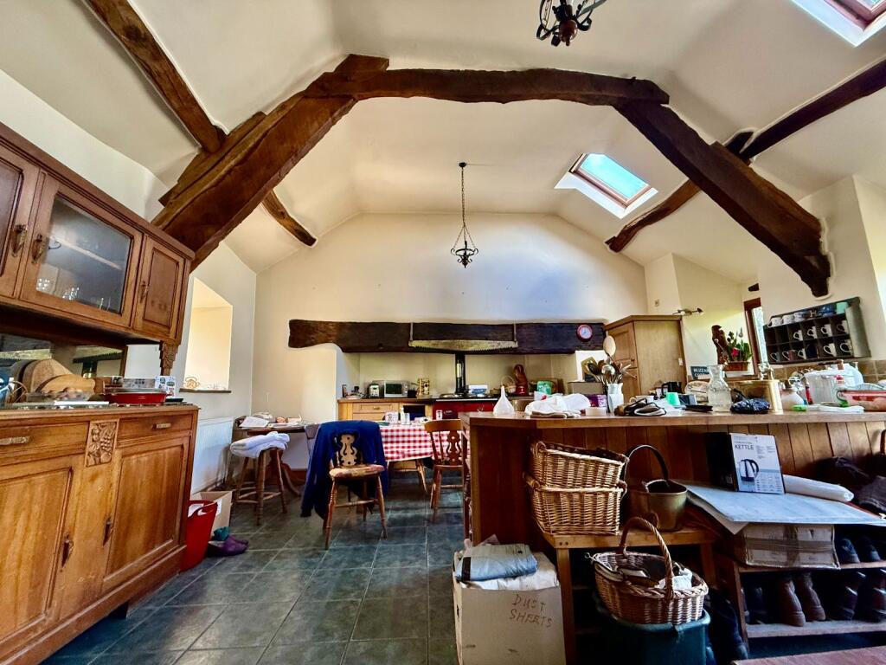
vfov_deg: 85.7
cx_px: 443
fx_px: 358
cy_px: 332
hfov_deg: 102.1
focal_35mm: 14
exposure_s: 1/99
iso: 400
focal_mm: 2.22
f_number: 2.2
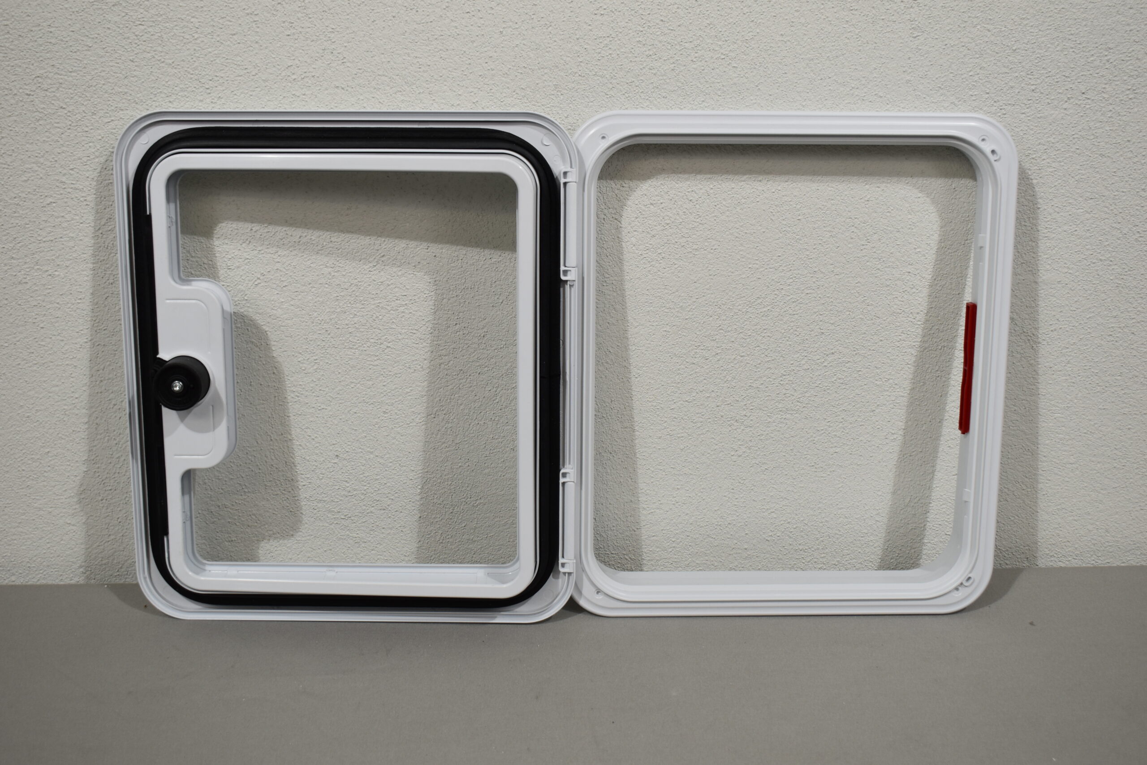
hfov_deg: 43.6
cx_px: 574
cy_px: 382
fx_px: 1434
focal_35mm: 45
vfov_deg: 29.9
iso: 360
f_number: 5.6
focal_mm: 30
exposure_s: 1/125
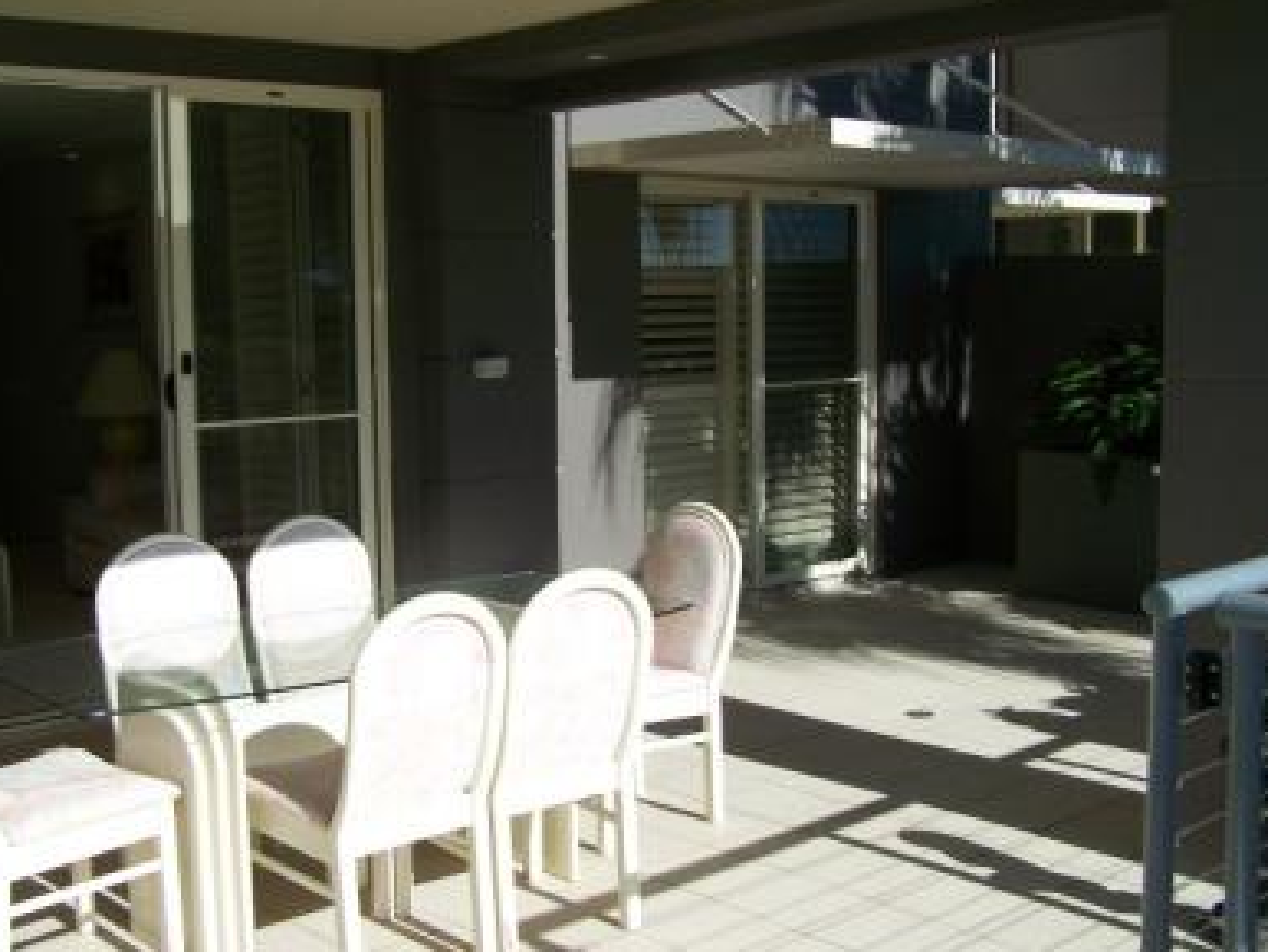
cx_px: 554
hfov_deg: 42.8
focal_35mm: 44
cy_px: 479
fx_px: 1613
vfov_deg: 32.9
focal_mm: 6.3
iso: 80
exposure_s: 1/1000
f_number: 4
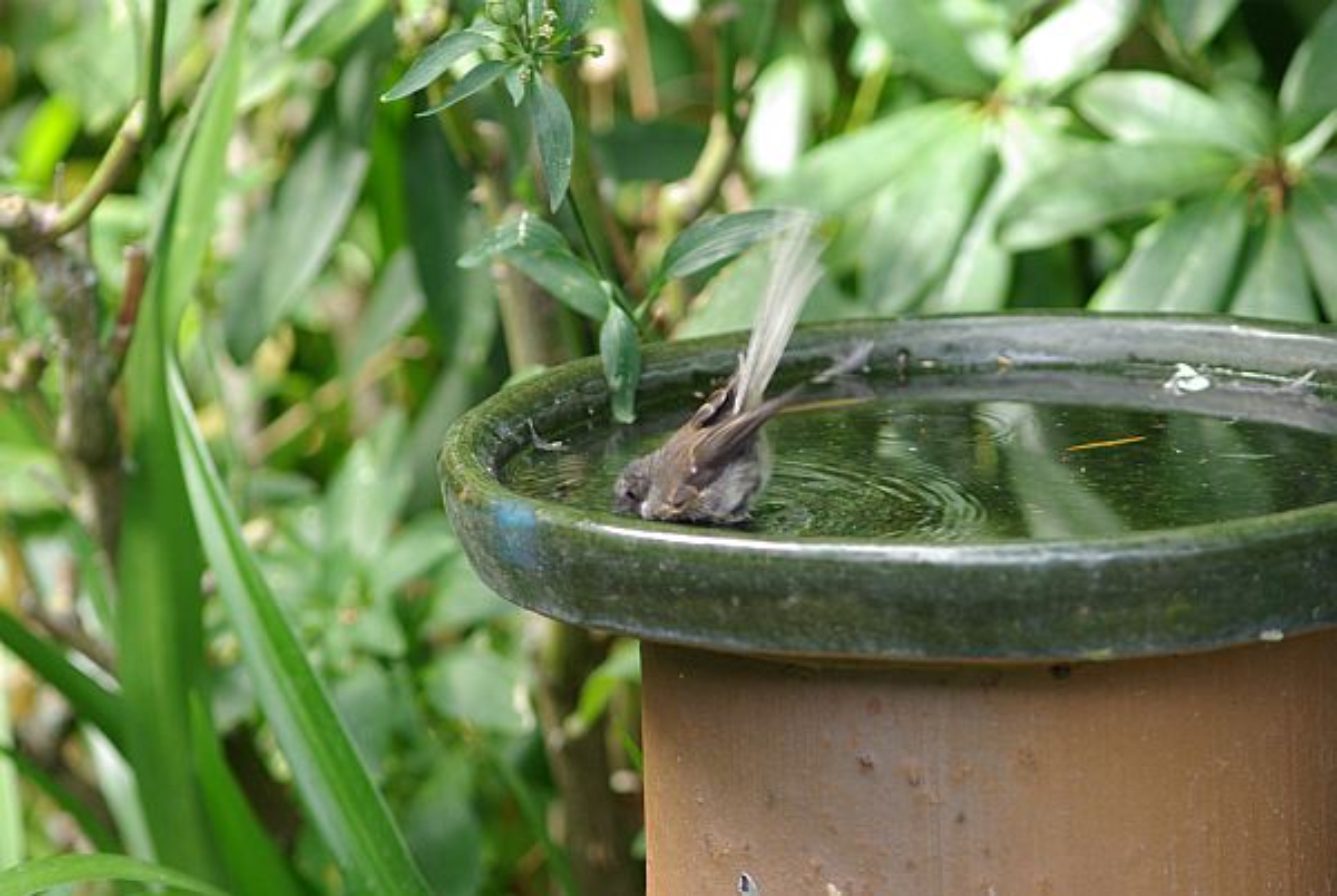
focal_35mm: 300
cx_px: 668
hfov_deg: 6.9
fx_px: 11158
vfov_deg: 4.6
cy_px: 448
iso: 400
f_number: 4
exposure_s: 1/125
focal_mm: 200
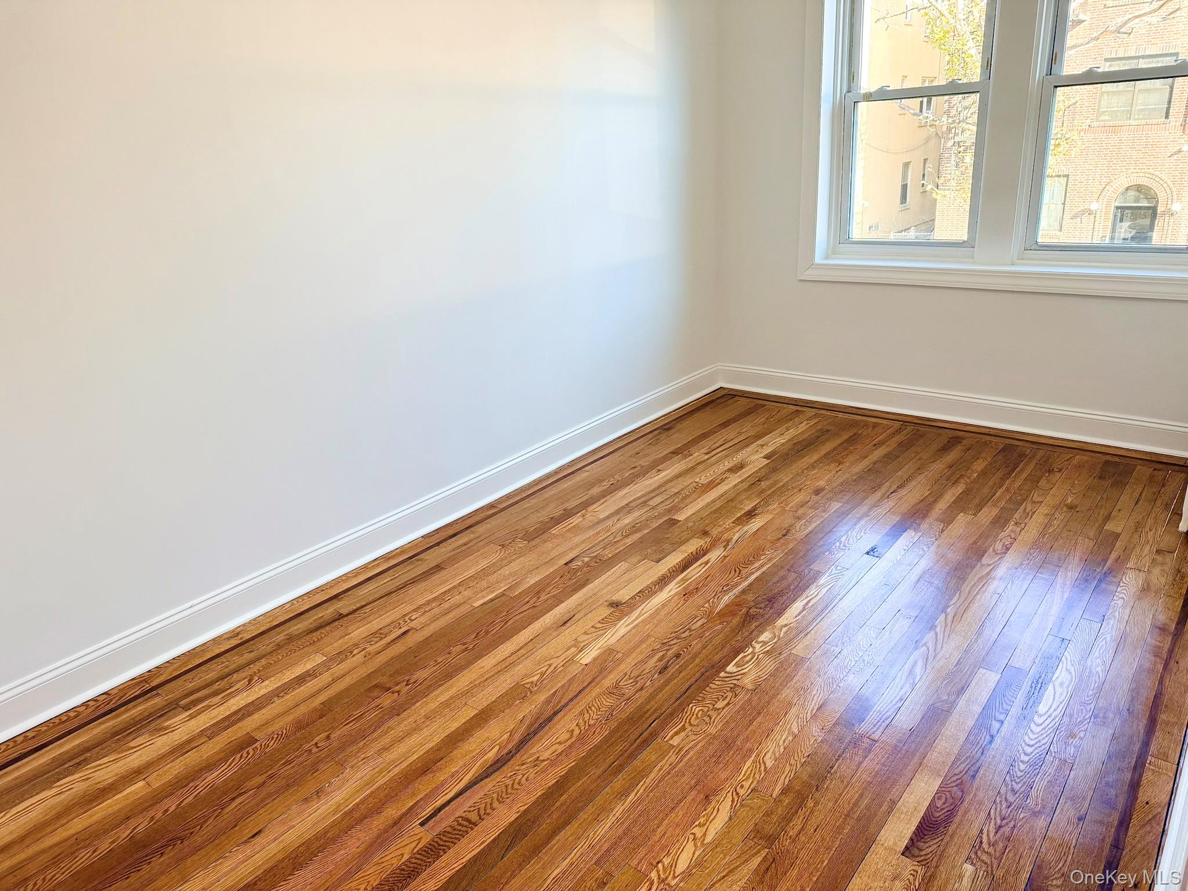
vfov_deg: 56.8
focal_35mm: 24
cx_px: 594
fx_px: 824
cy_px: 446
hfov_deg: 71.6
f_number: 1.78
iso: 100
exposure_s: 1/137
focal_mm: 6.76
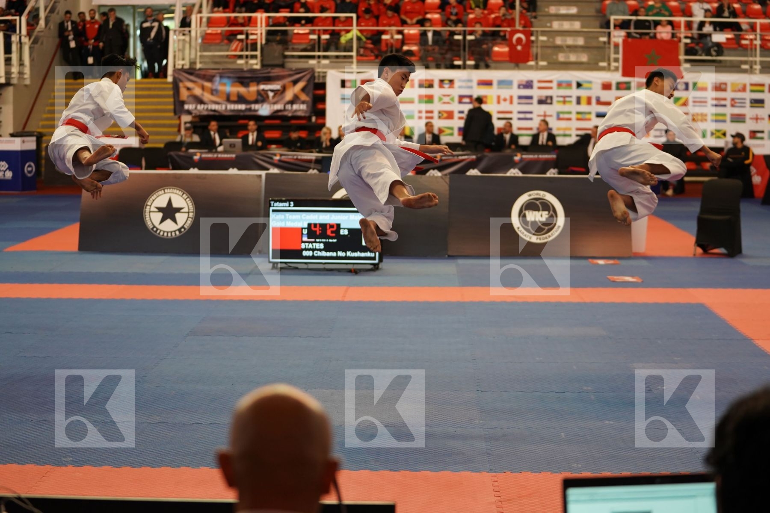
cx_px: 385
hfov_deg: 28.8
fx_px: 1497
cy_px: 256
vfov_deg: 19.5
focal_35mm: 70
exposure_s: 1/500
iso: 1250
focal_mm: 70
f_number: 2.8
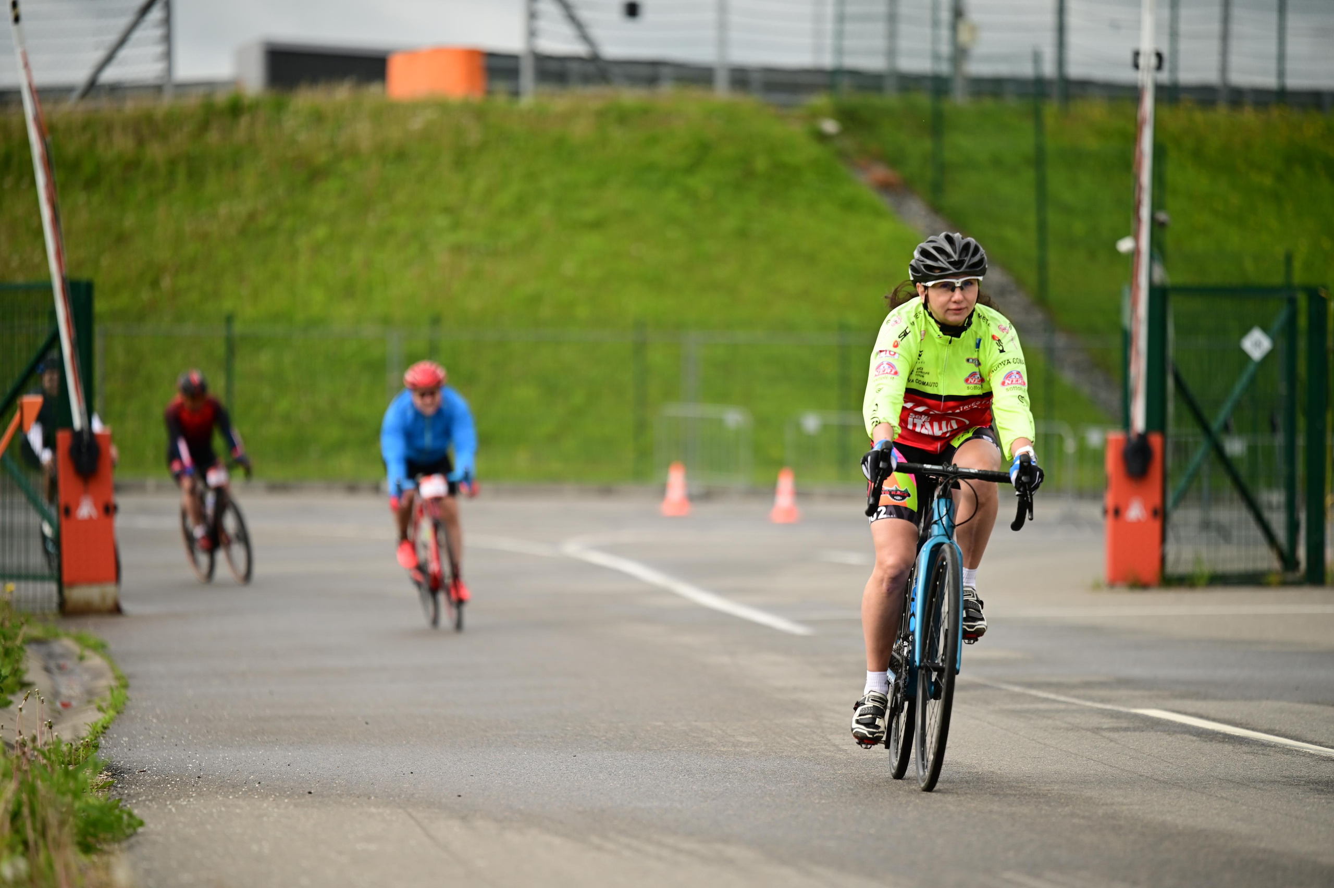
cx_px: 667
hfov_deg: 10.3
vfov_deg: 6.9
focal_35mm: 200
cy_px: 444
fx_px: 7407
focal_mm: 200
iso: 200
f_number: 2.8
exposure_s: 1/2000
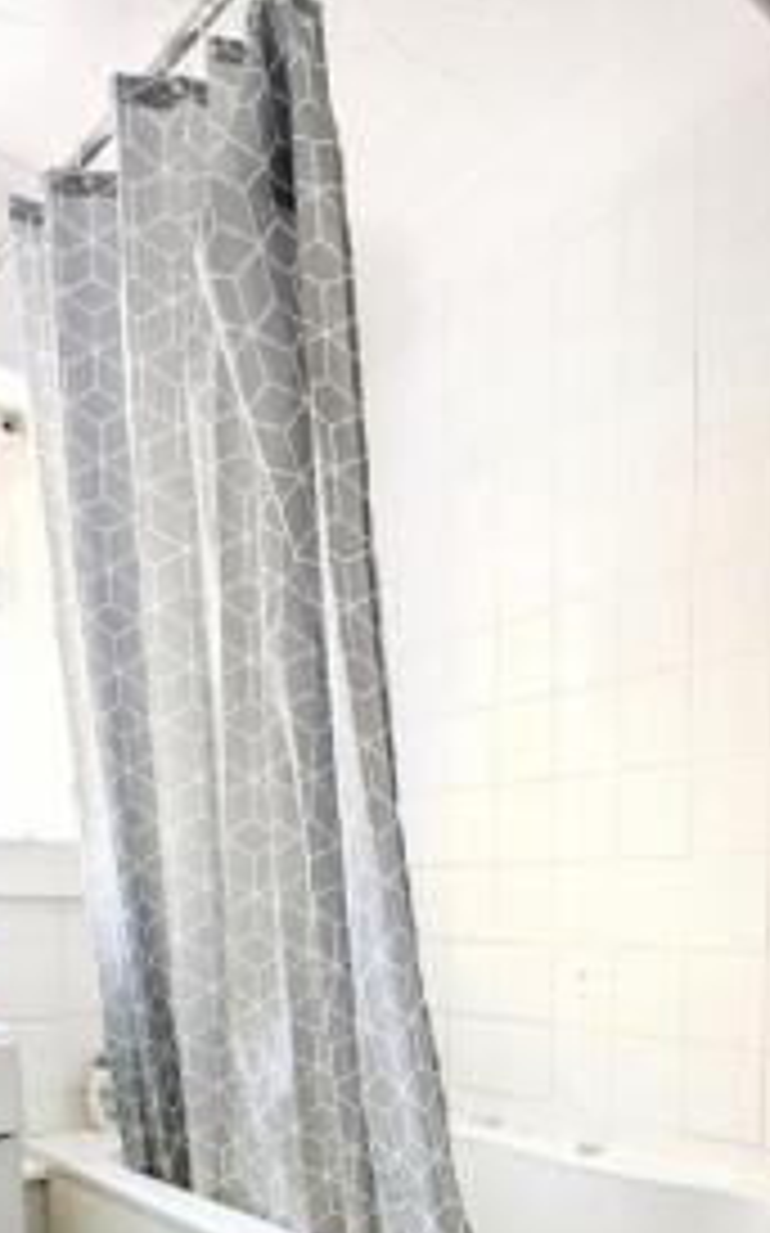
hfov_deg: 45.2
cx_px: 522
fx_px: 908
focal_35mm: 27
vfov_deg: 63.0
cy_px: 974
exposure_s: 1/35.5
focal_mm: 2.02
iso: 40
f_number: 1.7
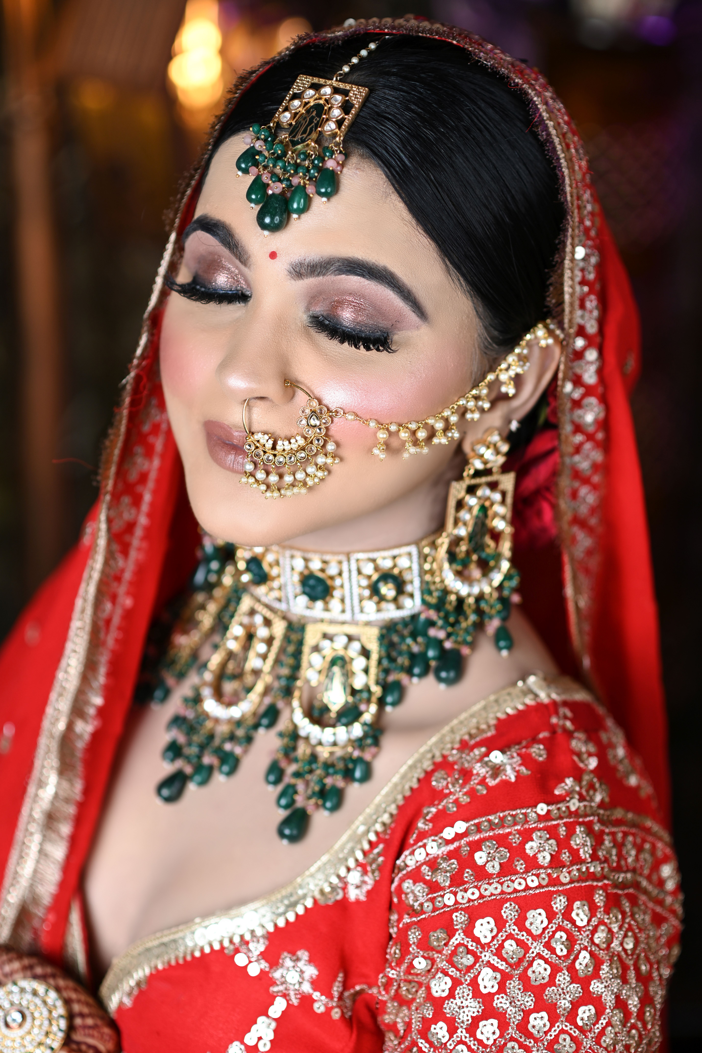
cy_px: 526
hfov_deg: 16.1
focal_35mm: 85
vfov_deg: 23.9
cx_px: 351
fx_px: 2486
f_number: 2.5
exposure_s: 1/200
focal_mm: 85
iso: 160
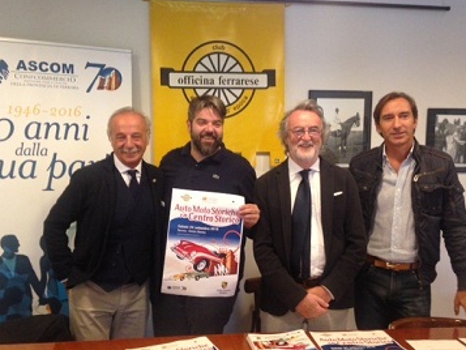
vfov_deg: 38.7
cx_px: 239
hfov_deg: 50.1
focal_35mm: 37
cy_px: 178
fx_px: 498
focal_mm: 4.12
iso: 200
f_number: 2.4
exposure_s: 1/20
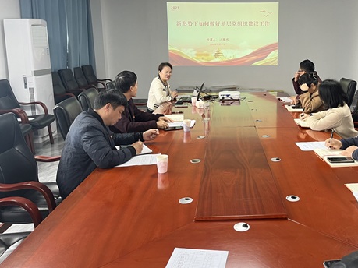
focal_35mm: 34
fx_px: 352
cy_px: 107
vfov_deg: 41.6
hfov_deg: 53.1
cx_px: 233
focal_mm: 5.1
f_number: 1.6
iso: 100
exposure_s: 1/50
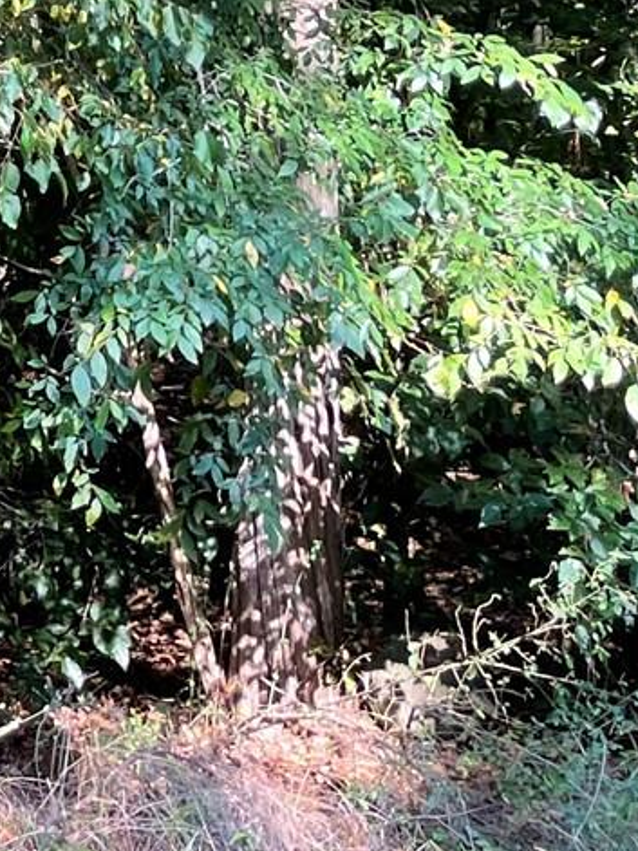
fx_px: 2778
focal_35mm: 113
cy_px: -248
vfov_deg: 16.5
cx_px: -1048
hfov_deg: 10.6
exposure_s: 1/121
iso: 32
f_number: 1.6
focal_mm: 4.2
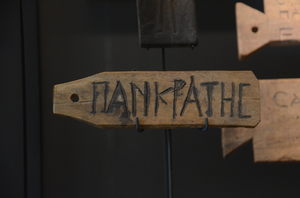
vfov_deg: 10.6
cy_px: 99
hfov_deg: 15.9
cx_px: 150
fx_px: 1072
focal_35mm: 129
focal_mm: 86
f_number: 5.6
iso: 2500
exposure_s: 1/8
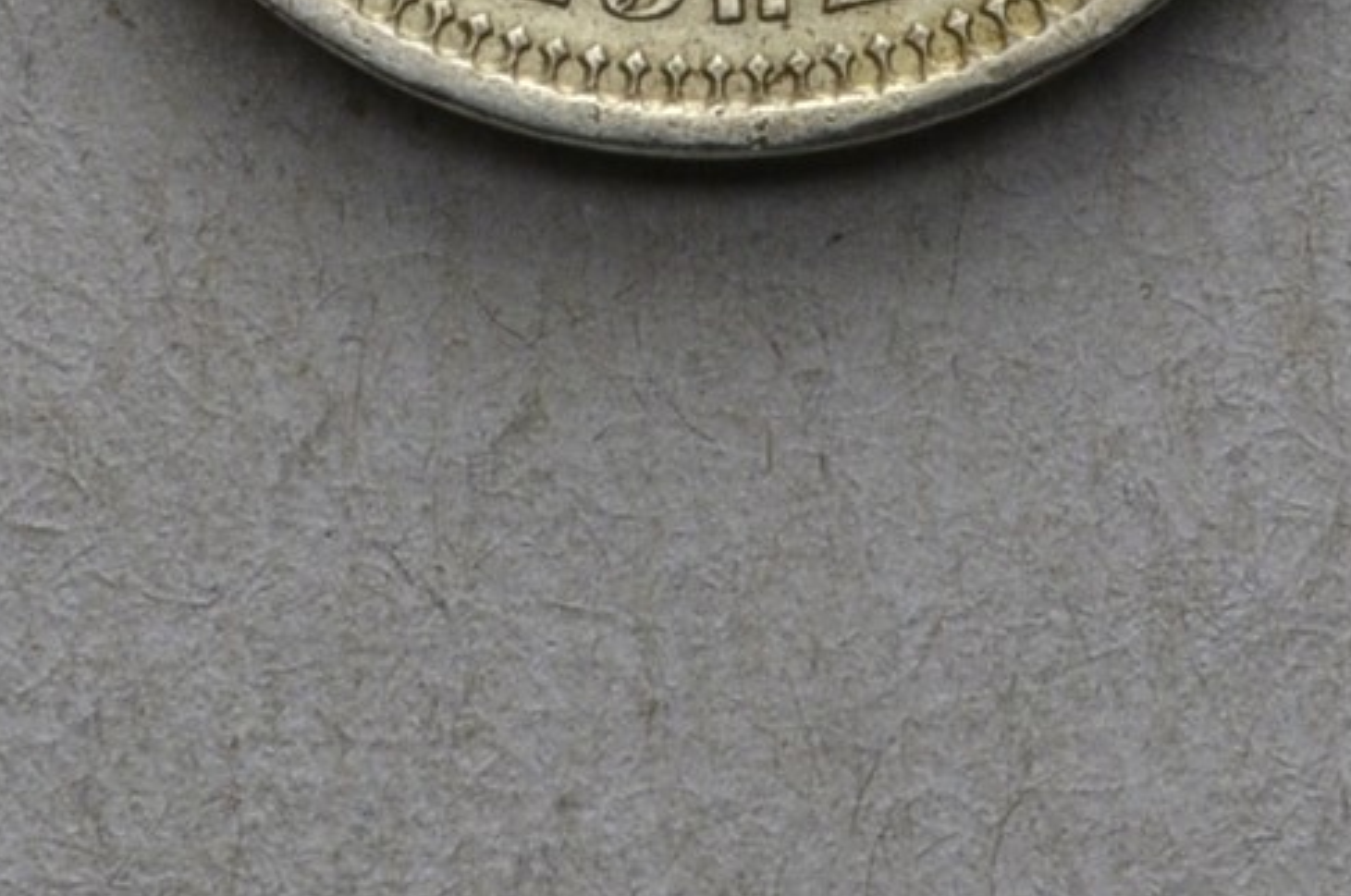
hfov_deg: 7.5
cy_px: -1029
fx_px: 10228
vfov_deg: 4.9
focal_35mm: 273
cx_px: 1318
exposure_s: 1/250
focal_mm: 36
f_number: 14
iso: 400
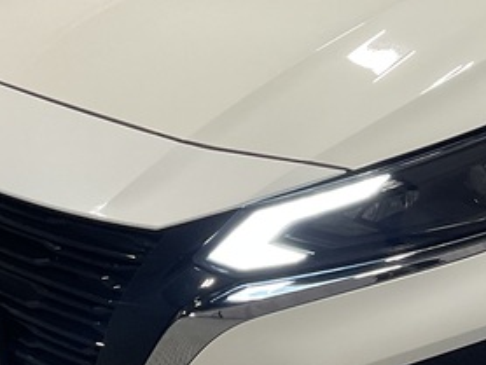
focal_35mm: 100
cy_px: 84
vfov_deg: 14.7
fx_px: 1405
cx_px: 573
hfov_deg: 18.6
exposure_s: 1/120
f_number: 1.8
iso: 50
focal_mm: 3
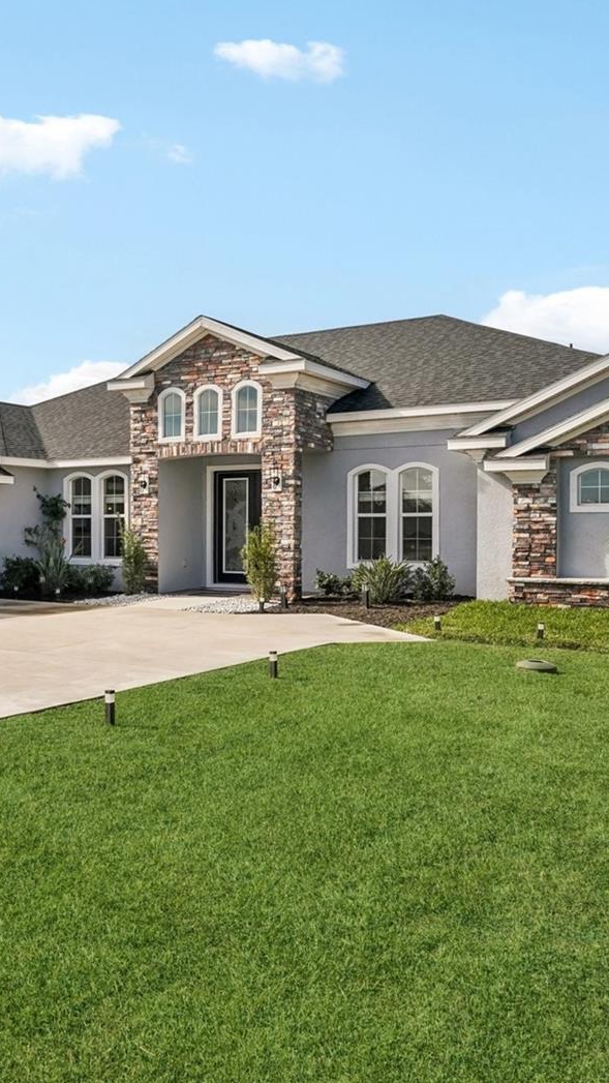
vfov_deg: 61.0
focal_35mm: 32
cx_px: 77
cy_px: 537
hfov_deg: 34.9
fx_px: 919
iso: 400
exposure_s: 1/1000
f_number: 8
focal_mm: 20
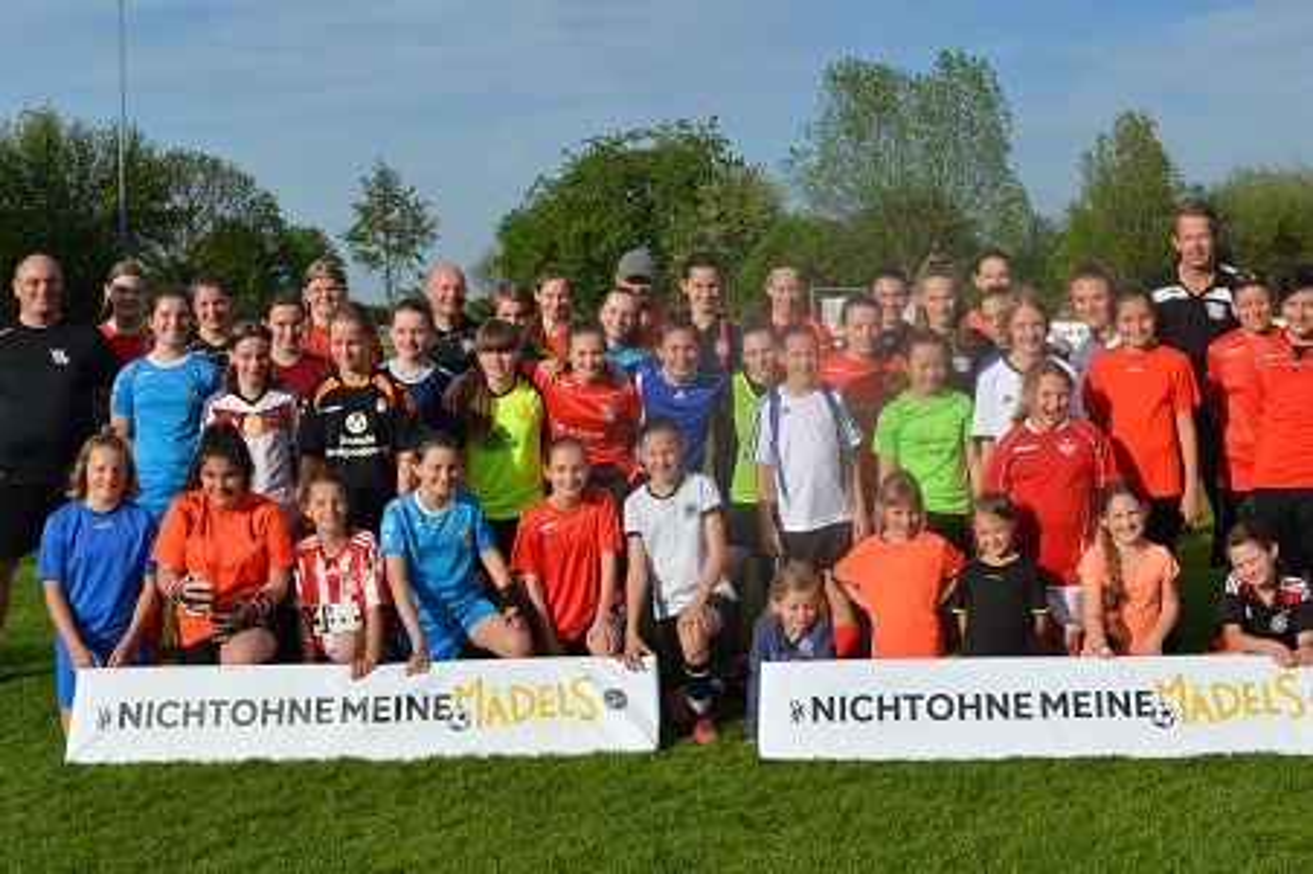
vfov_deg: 33.0
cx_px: 656
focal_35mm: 40
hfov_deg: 47.9
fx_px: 1477
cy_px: 437
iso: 400
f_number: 8
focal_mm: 27
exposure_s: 1/2000
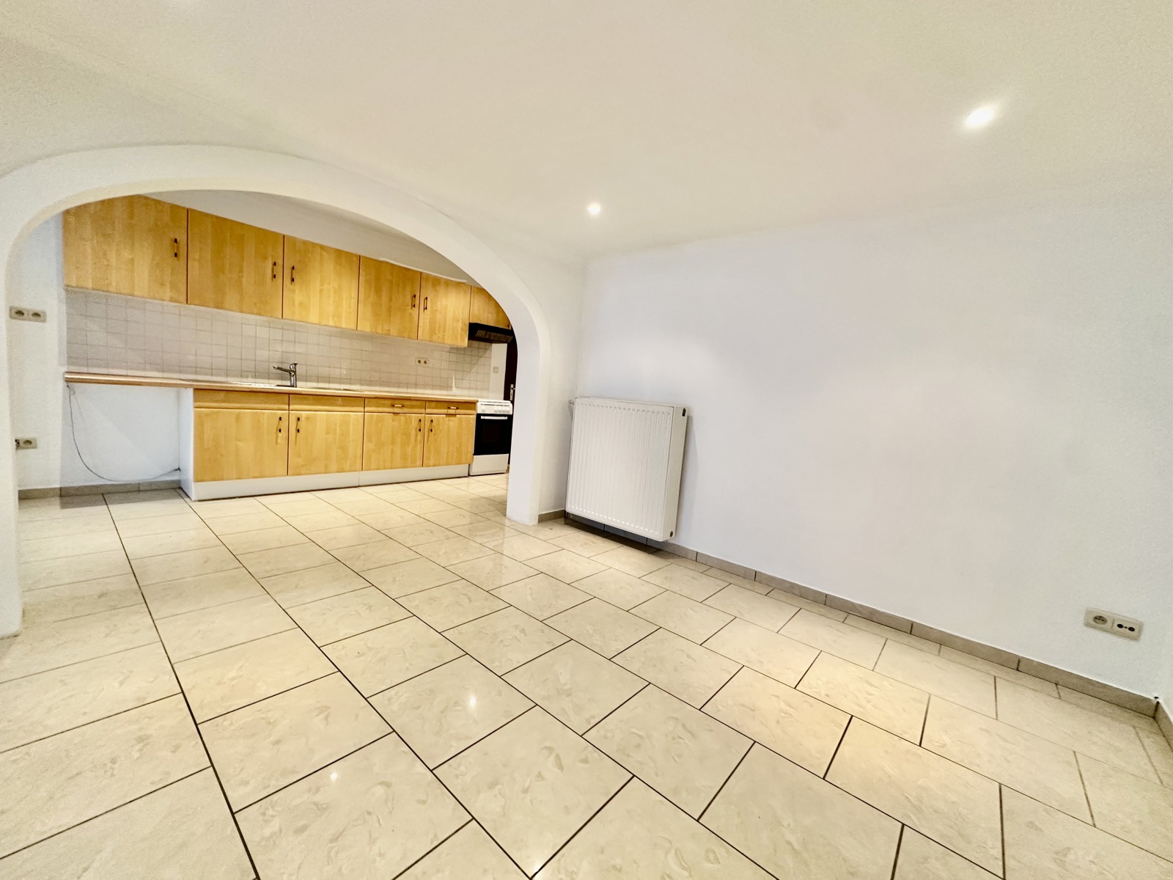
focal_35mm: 14
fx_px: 474
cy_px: 440
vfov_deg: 85.7
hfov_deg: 102.1
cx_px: 586
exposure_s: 1/50
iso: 250
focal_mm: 2.22
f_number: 2.2
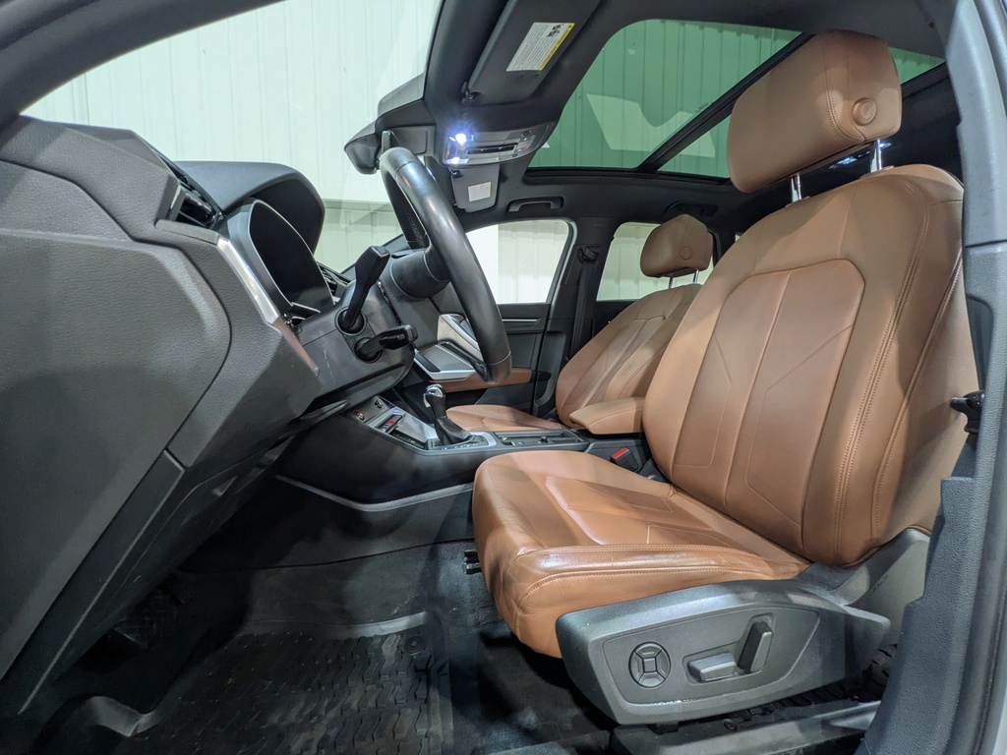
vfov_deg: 85.7
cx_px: 504
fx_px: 407
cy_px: 378
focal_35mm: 14
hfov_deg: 102.1
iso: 62
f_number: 2.2
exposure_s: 1/24
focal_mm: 1.83
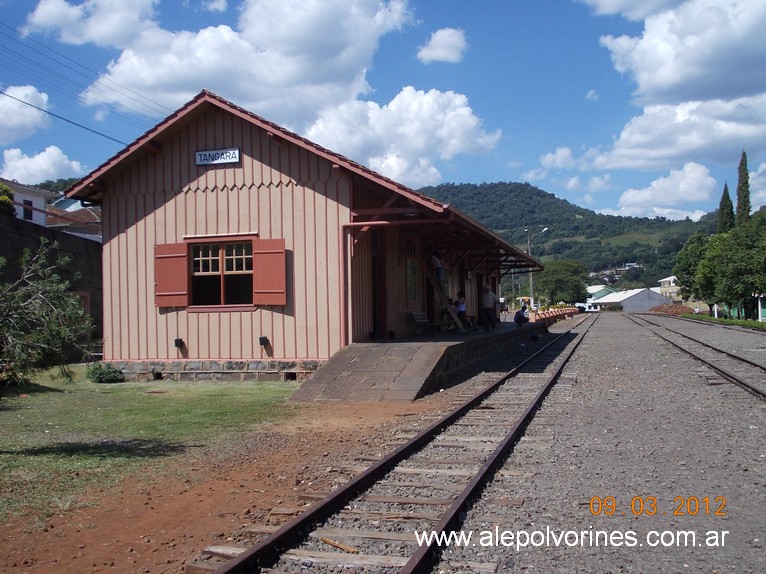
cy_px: 287
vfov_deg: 37.7
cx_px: 383
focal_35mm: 38
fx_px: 841
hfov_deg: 49.0
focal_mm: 5.3
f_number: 6.2
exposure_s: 1/320
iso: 80
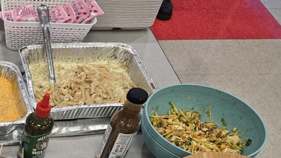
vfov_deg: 17.2
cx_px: -75
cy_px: 206
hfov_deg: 27.2
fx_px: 492
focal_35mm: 66
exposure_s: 1/120
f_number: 1.8
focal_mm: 5.4
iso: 100
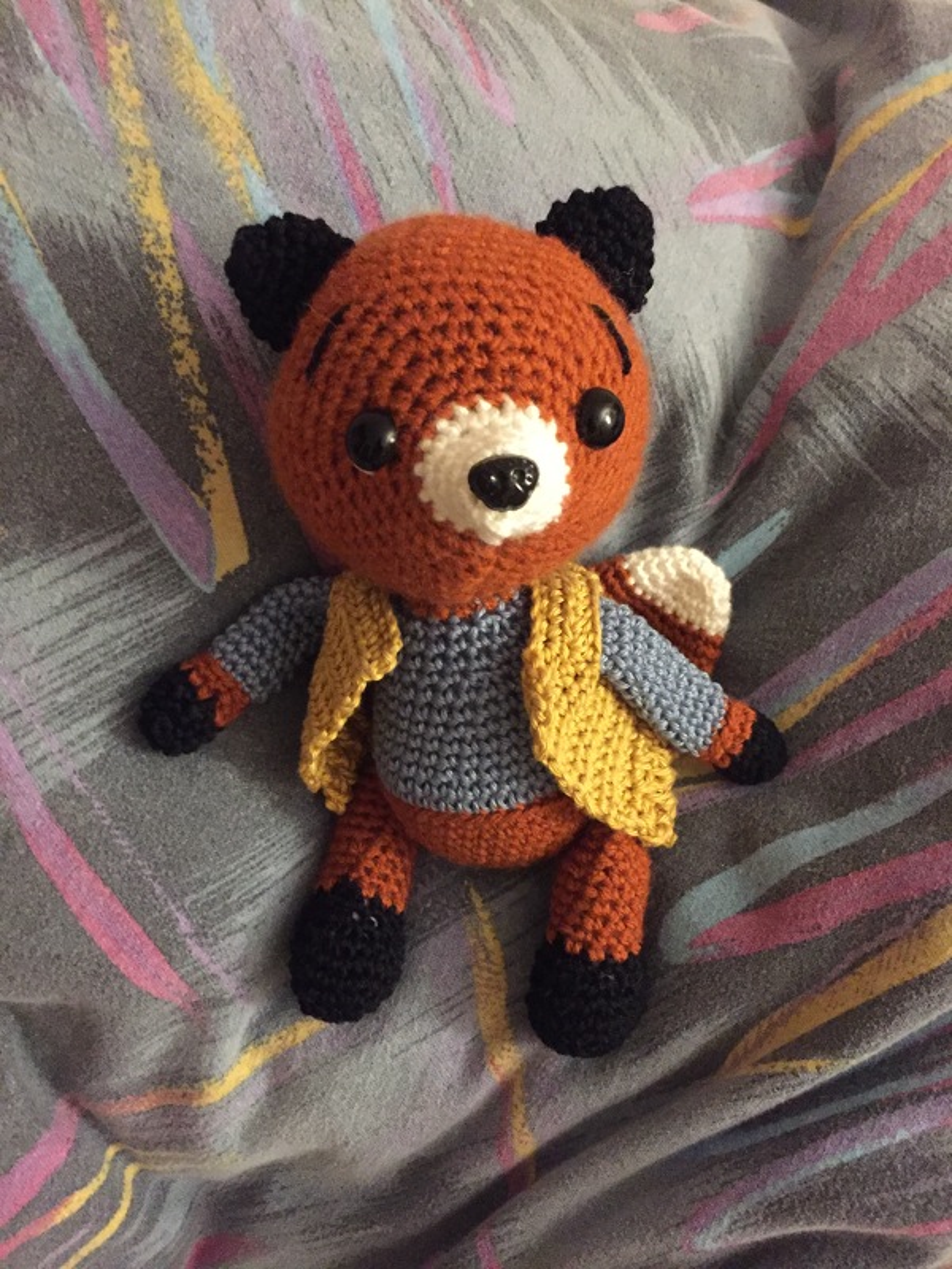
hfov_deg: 48.2
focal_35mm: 29
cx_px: 476
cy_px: 634
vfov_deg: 61.7
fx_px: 1063
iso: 500
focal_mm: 4.15
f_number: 2.2
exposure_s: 1/17
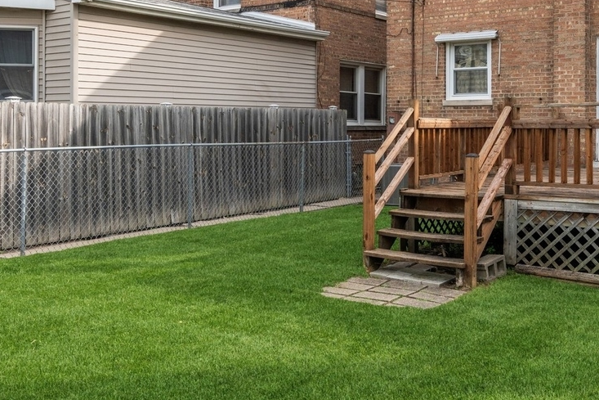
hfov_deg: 45.9
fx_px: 699
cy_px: 124
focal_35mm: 42
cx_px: 379
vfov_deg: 31.6
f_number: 8
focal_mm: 19
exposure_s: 1/400
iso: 320
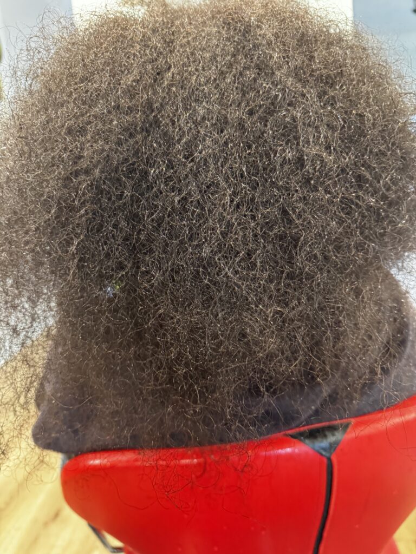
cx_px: 208
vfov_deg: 71.6
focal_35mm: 24
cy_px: 277
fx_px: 385
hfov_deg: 56.8
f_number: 1.78
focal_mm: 6.76
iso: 640
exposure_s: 1/60
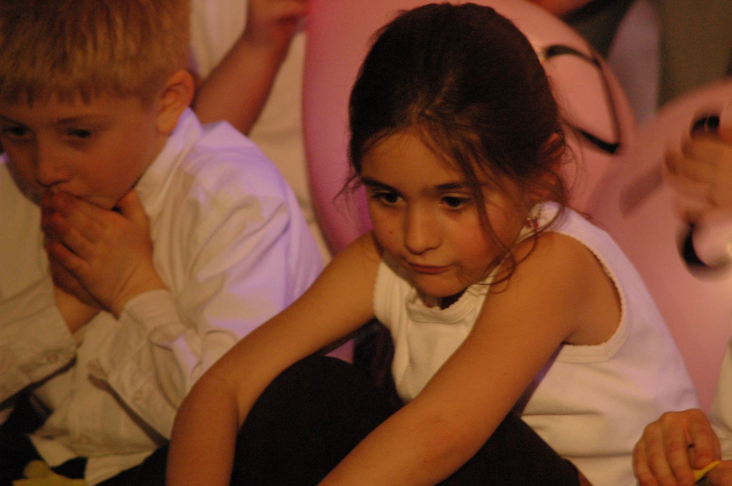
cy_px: 243
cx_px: 366
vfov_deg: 3.0
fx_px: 9142
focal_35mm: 450
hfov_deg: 4.6
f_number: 5.6
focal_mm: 300
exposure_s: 1/15
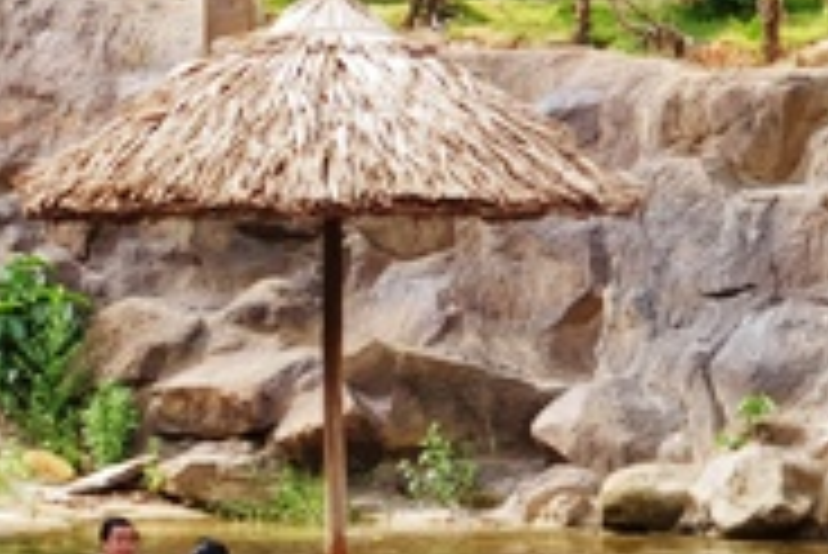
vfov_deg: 7.3
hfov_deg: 10.5
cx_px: -482
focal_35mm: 188
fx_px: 4327
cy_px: 320
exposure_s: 1/157
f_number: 2.4
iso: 25
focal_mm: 6
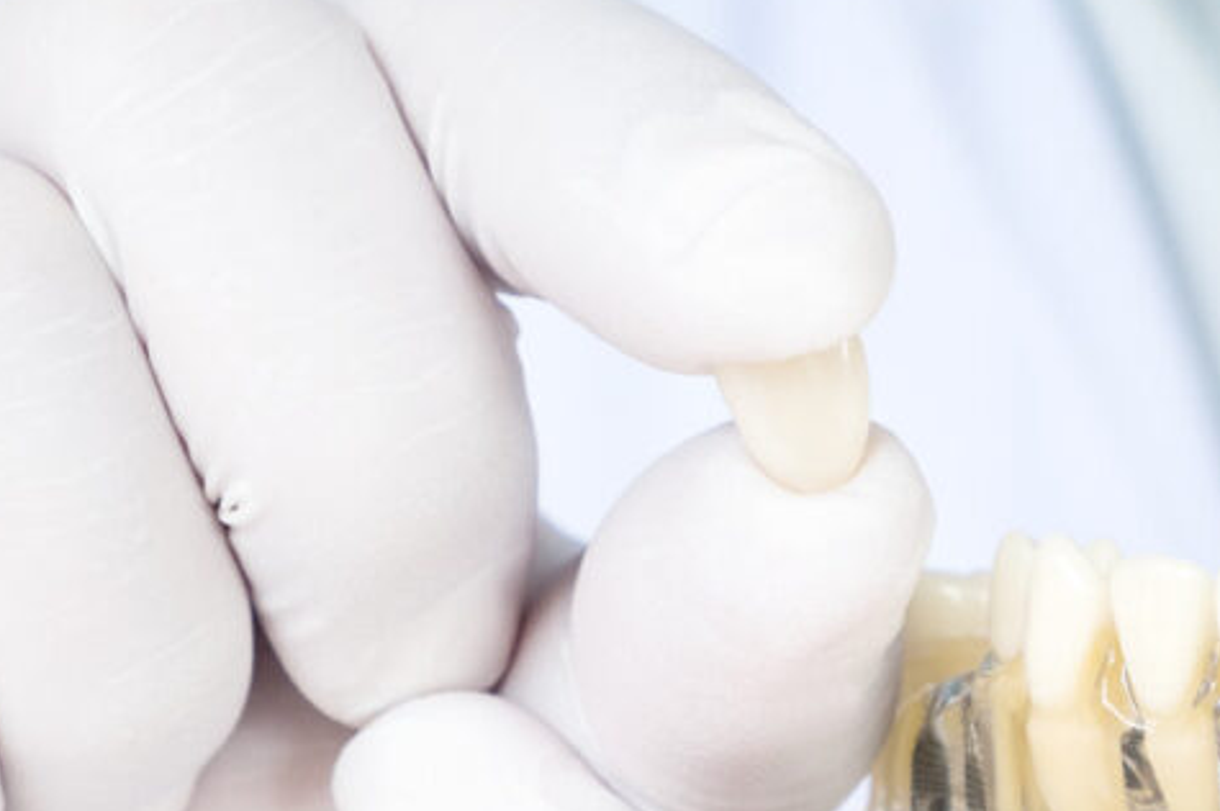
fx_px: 5554
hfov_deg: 12.5
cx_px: 642
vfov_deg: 8.4
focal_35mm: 164
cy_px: 574
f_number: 6.4
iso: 400
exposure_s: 1/45
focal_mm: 50.5
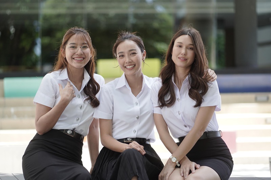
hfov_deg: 23.9
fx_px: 640
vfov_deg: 16.1
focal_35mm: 85
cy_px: 90
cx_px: 136
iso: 100
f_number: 1.8
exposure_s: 1/400
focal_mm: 85
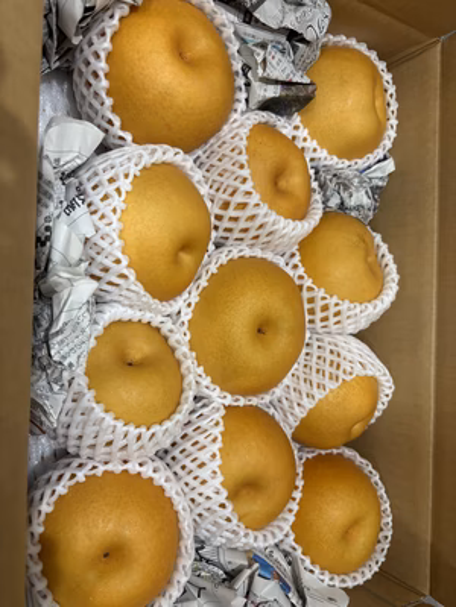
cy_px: 304
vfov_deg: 67.3
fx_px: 457
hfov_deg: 53.1
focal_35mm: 26
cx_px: 228
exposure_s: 1/50
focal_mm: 5.96
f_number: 1.6
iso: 125
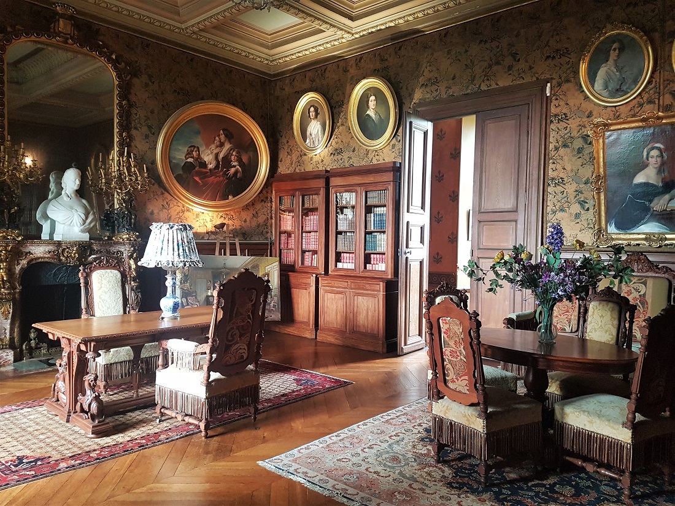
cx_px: 338
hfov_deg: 67.3
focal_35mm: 26
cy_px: 253
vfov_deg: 53.1
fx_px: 507
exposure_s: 1/33
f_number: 1.7
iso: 200
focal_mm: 4.2
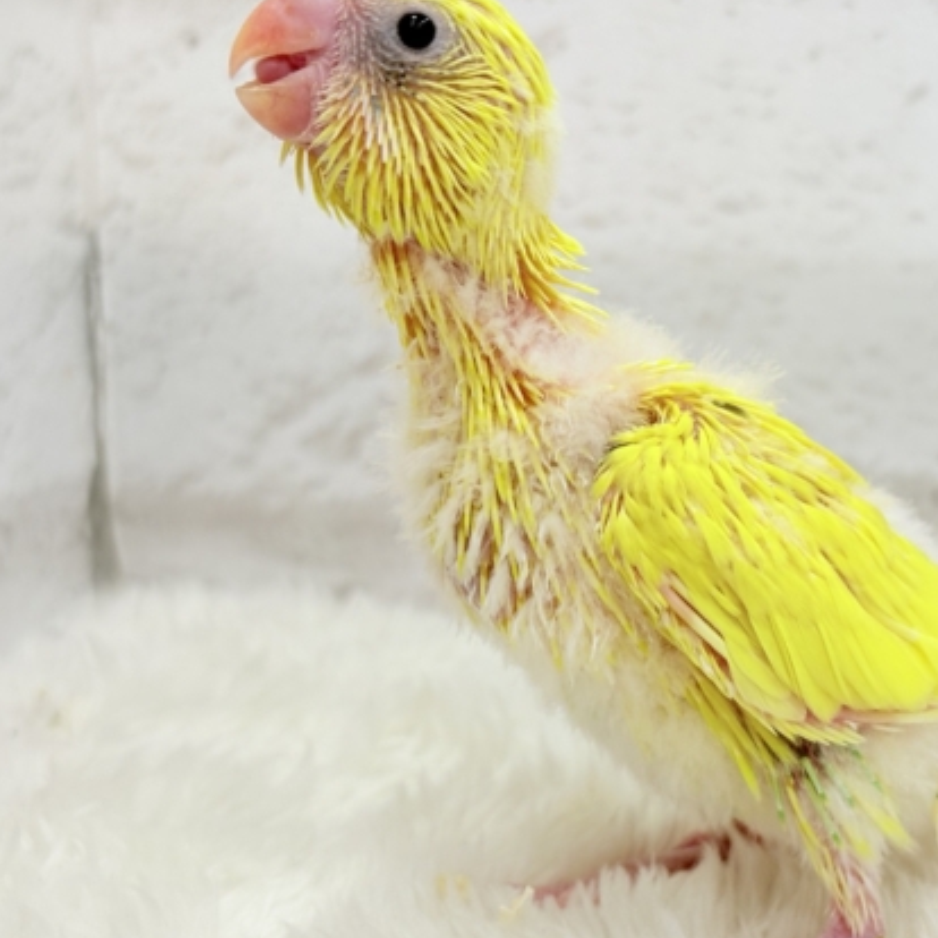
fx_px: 2177
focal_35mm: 71
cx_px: 630
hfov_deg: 24.2
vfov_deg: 24.3
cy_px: 487
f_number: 1.6
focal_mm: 5.96
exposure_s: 1/50
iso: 40
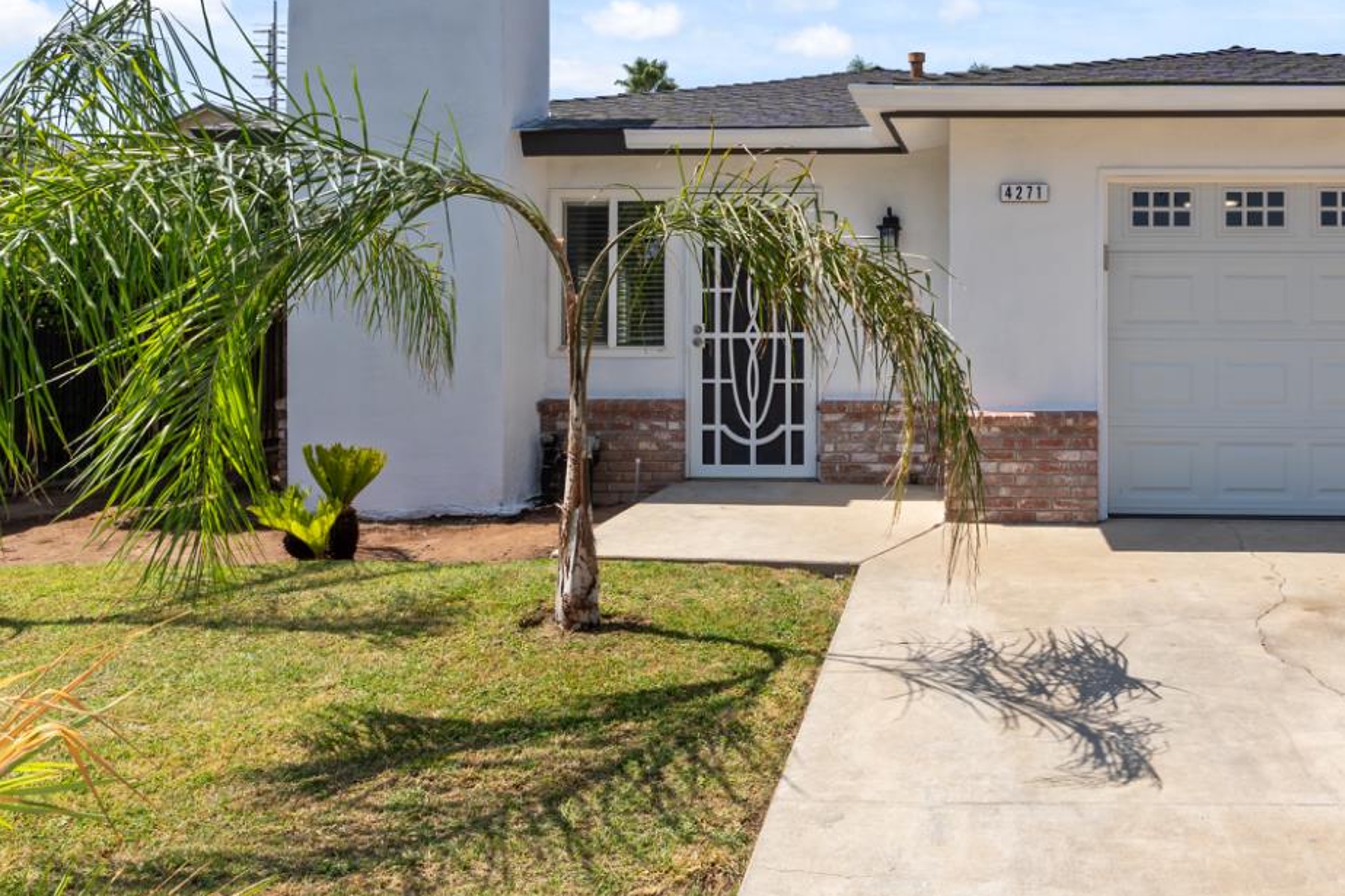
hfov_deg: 63.2
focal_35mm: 28
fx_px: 1029
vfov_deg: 45.6
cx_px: 975
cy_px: 235
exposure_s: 1/400
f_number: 8
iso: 100
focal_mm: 11.3
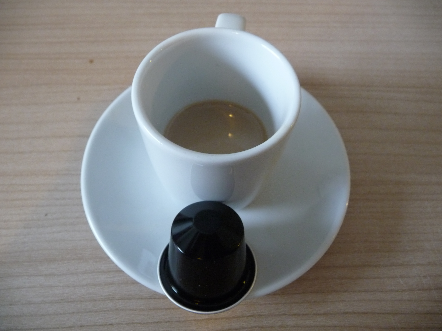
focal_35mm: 28
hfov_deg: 63.4
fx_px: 358
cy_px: 166
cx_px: 221
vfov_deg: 49.7
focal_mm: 4.7
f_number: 3.3
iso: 400
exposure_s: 1/10
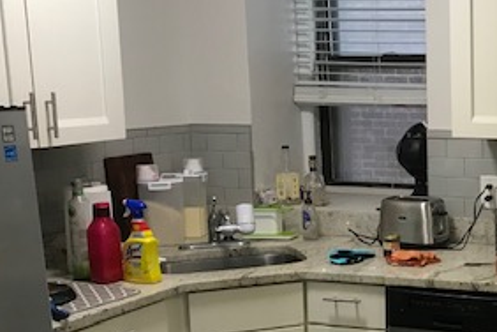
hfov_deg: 28.3
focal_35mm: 66
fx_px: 911
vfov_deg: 20.4
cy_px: 253
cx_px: 518
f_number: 1.8
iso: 40
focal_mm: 3.99
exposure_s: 1/17
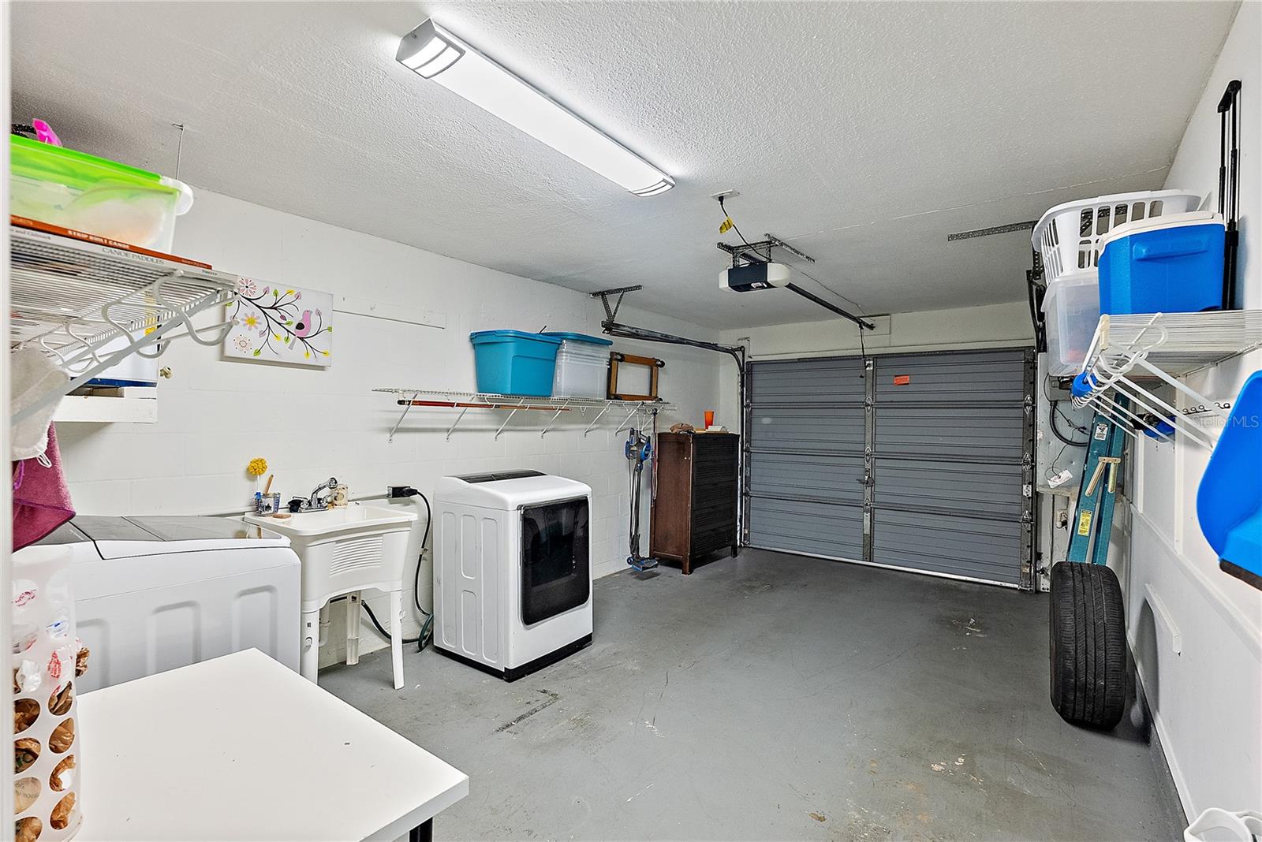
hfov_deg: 96.7
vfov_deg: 73.8
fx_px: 561
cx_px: 631
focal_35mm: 16
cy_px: 421
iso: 1600
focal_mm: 16
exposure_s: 1/20
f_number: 5.6
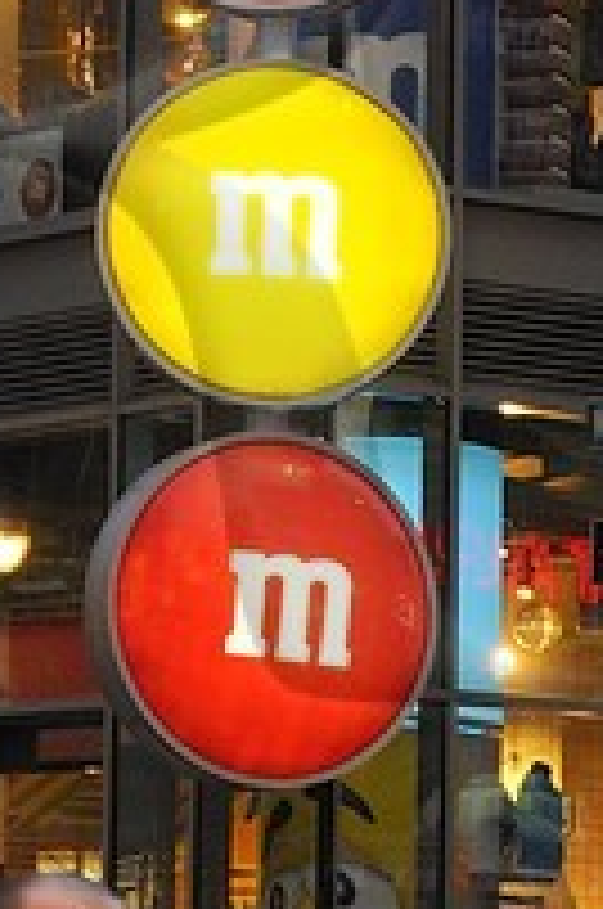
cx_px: -382
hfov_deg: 5.5
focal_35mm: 246
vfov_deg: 8.4
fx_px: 6202
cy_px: 158
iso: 800
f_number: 5.6
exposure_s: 1/40
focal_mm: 31
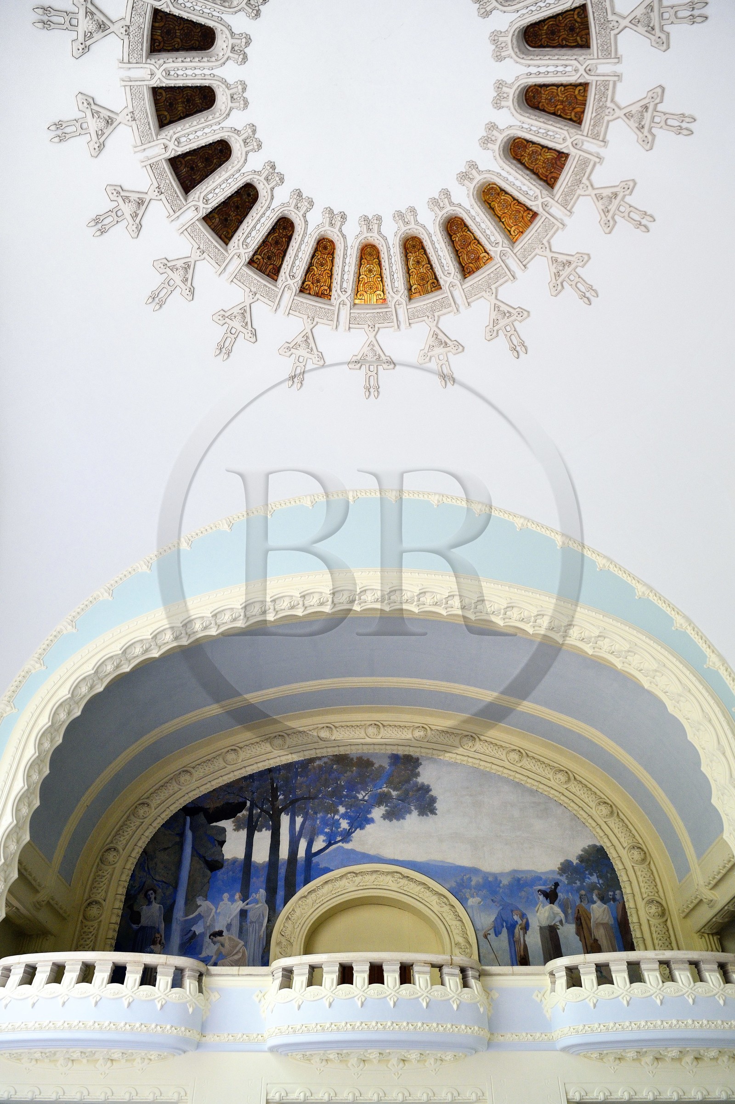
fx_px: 736
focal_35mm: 24
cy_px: 552
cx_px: 368
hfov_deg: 53.1
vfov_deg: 73.8
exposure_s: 1/50
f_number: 5.6
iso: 1600
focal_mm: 24
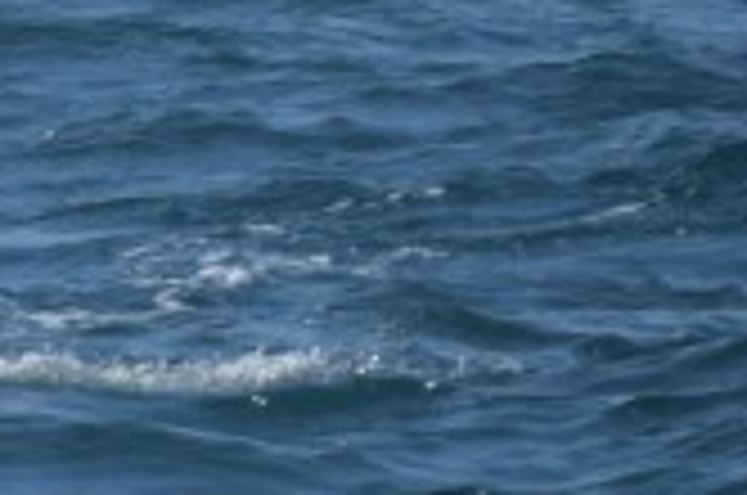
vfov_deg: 0.8
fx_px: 35461
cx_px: -1184
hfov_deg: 1.2
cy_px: 238
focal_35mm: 1712
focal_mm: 175
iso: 200
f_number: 5.6
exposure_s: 1/1600
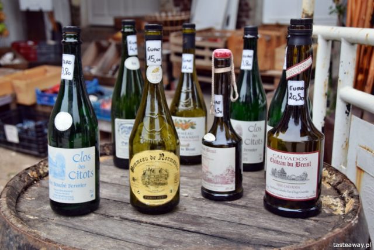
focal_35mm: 46
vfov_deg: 29.0
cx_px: 187
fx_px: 483
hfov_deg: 42.3
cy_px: 125
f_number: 5.6
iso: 400
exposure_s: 1/125
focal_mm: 31
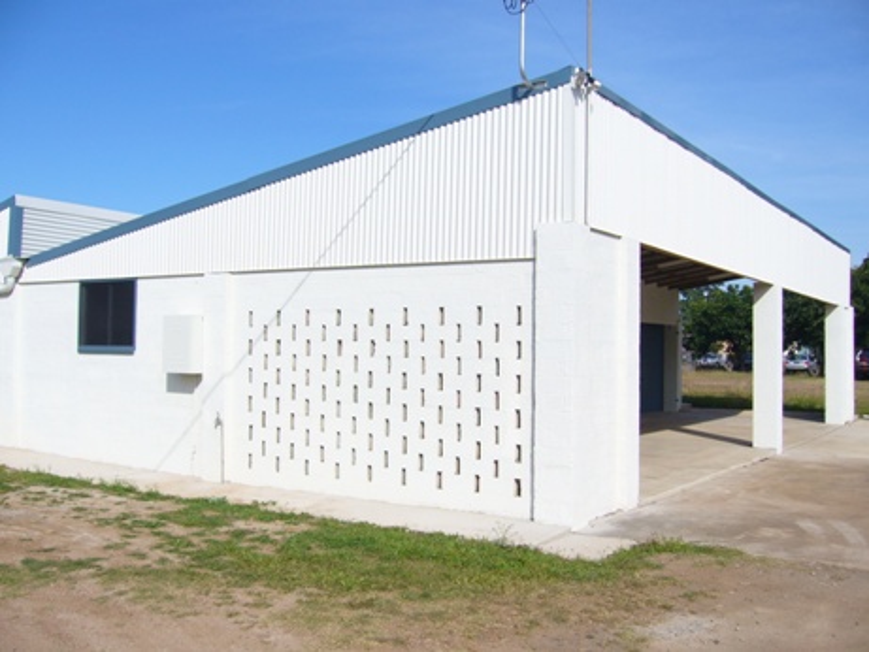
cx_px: 434
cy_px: 326
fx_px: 879
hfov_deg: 52.6
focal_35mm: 35
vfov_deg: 40.7
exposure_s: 1/320
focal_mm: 5.8
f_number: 5.6
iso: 64
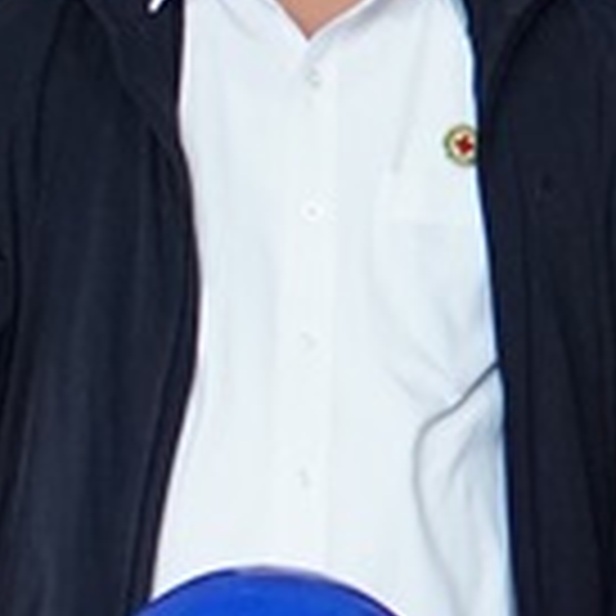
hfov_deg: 4.3
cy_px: 9
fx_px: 7846
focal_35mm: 390
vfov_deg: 4.5
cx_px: 2064
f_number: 2.8
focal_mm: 35
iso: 2000
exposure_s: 1/125
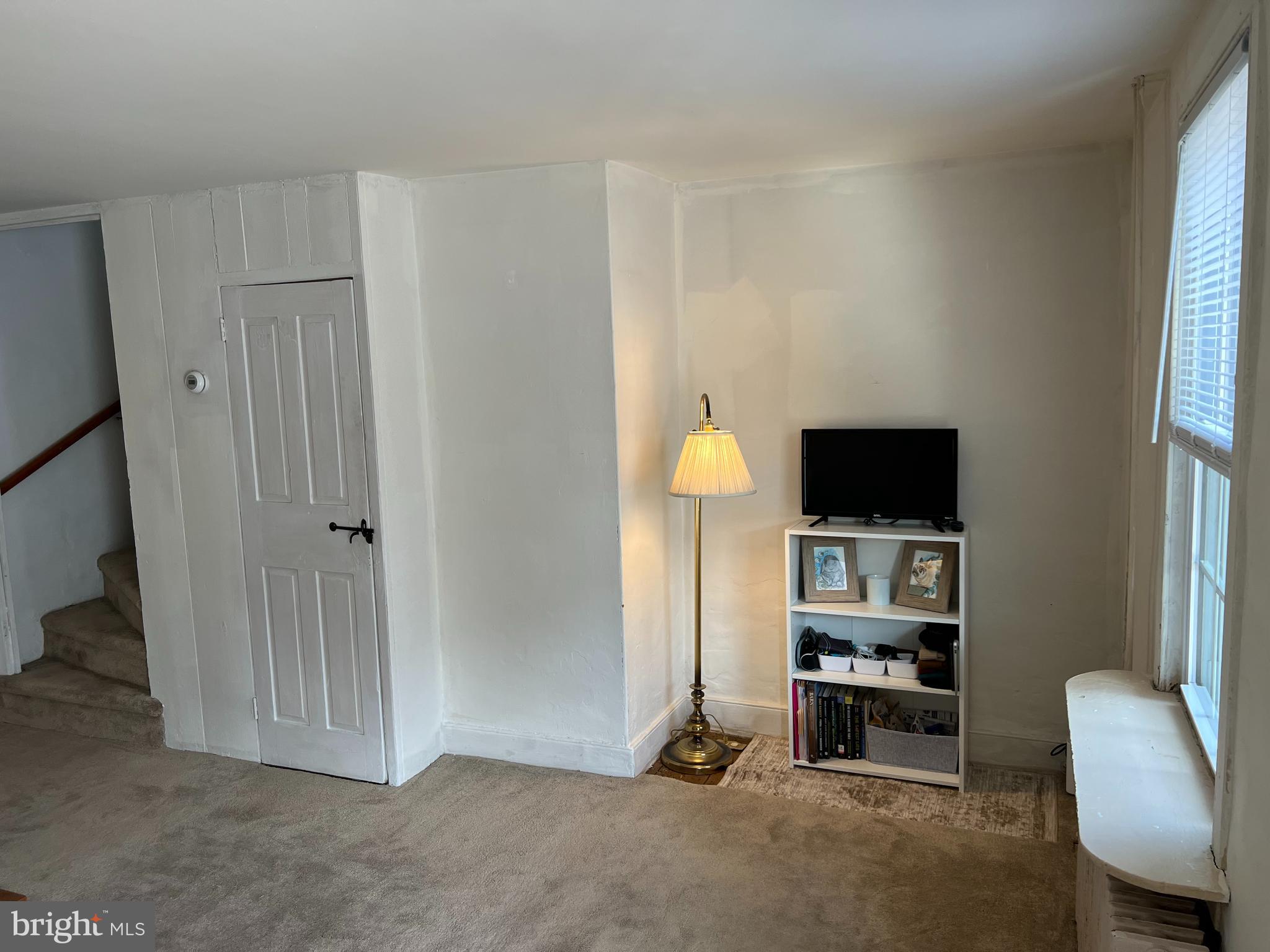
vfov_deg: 53.1
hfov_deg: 67.3
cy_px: 476
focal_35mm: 26
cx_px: 635
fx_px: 954
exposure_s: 1/120
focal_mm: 5.7
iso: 64
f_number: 1.5
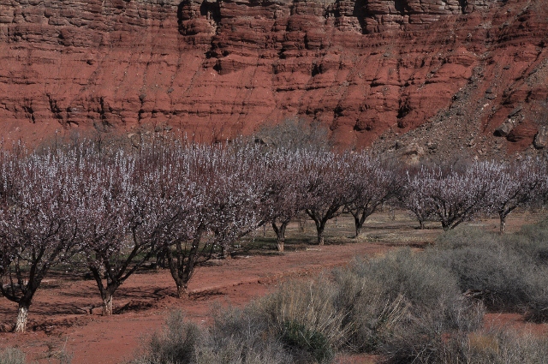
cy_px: 182
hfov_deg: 19.5
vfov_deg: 13.0
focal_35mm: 105
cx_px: 274
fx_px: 1596
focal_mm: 70
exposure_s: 1/90
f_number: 32
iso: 200
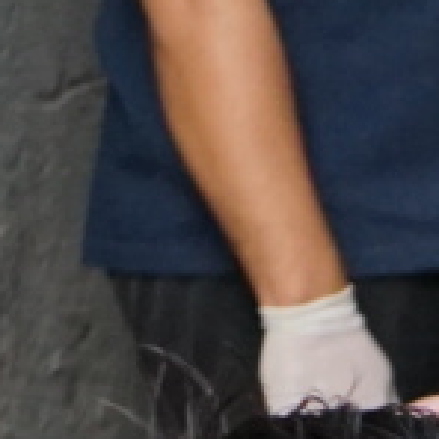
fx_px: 4261
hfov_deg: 5.2
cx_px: 1842
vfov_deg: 5.7
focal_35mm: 297
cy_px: 920
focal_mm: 32
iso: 1600
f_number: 4.5
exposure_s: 1/1000
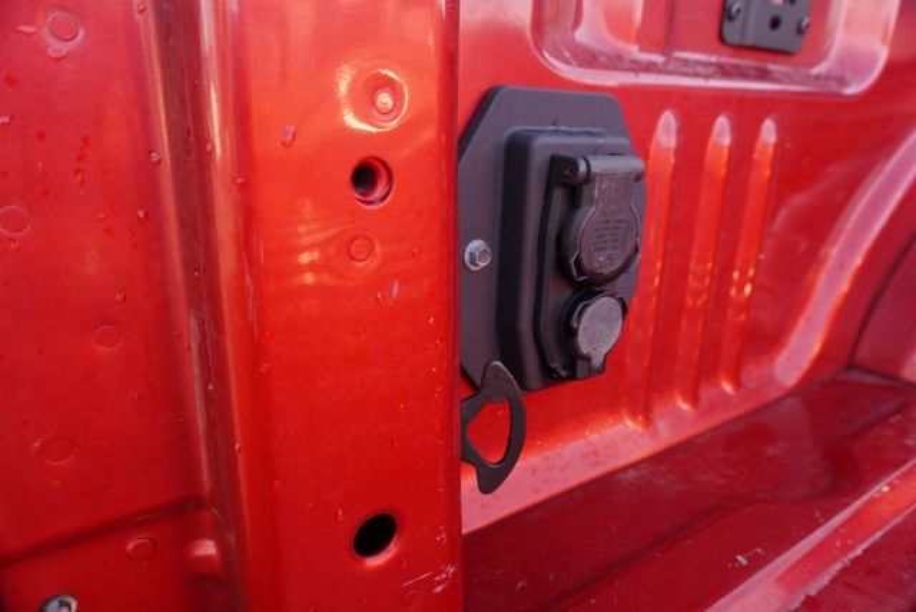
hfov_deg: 73.7
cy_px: 306
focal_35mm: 24
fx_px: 611
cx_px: 458
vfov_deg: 53.2
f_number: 4
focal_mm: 16
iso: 160
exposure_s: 1/60
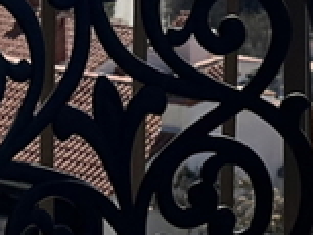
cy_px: -180
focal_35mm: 188
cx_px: 581
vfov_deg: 7.7
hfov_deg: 9.9
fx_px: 1701
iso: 80
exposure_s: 1/9709
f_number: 1.78
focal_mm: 6.86
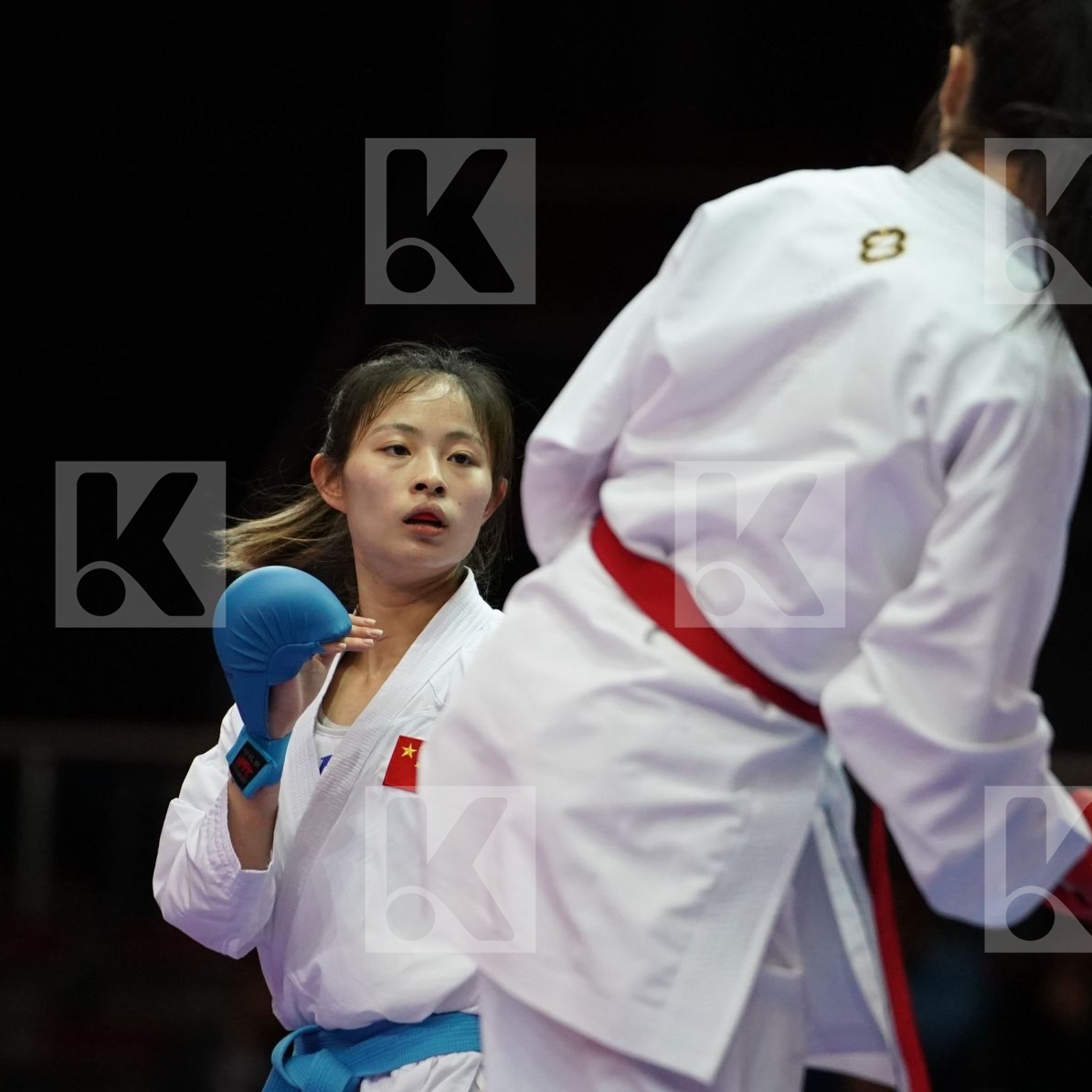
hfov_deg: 4.6
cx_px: 451
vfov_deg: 4.6
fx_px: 13705
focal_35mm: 384
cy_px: 545
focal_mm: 200
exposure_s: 1/1000
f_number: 2.8
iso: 3200
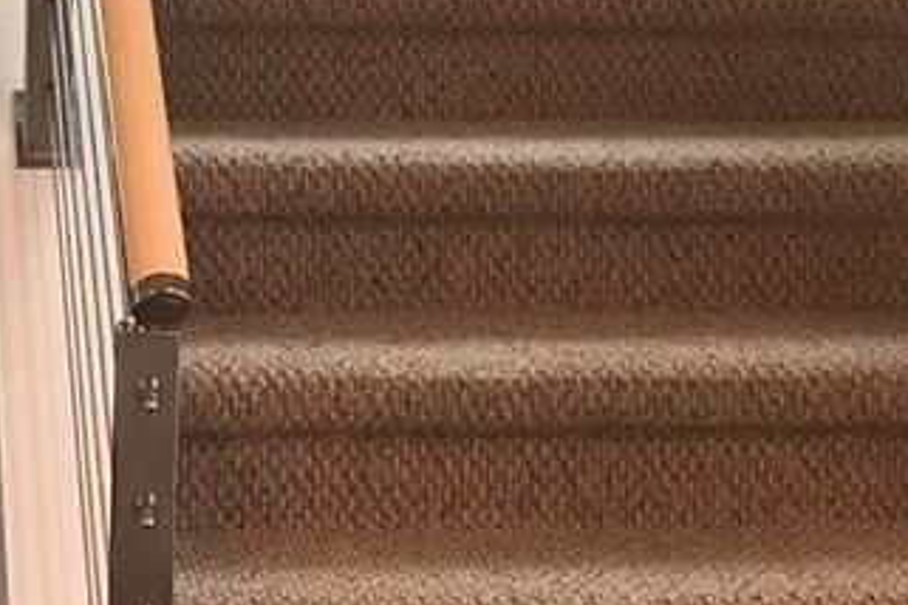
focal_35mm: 145
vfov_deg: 9.3
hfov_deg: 14.1
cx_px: 173
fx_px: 3657
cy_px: -195
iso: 50
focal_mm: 4
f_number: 1.8
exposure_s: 1/15
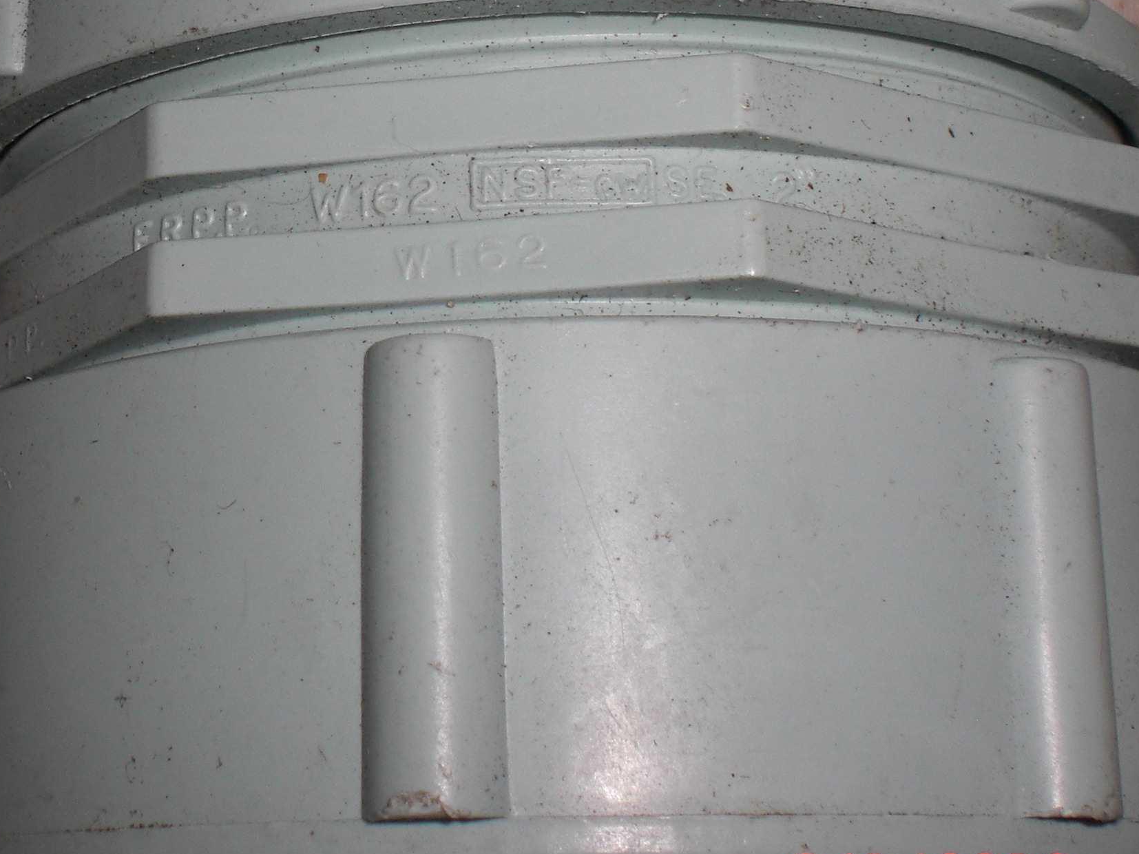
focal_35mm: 75
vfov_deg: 19.5
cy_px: 209
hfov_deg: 25.9
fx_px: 2467
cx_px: 408
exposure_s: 1/60
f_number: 5.6
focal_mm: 6.3
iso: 64
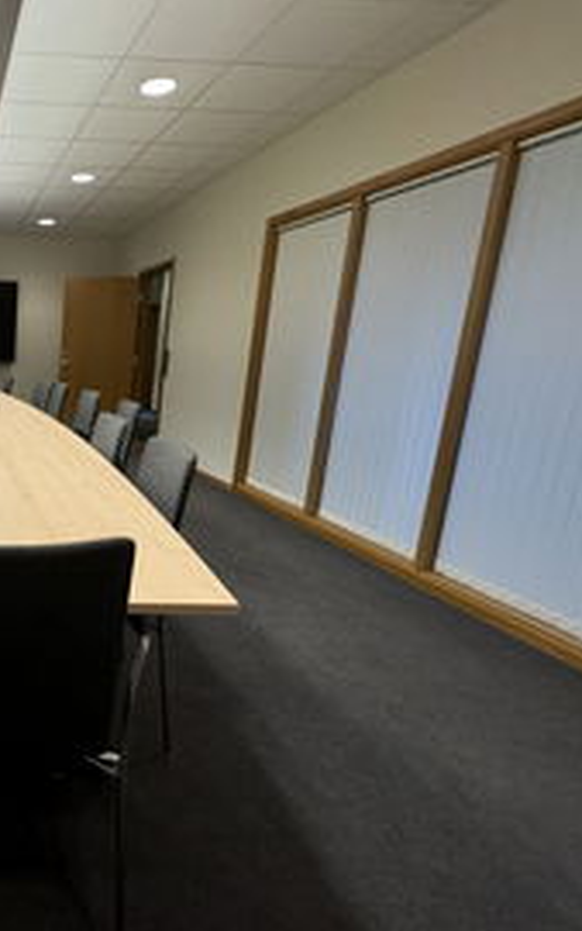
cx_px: -38
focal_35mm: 22
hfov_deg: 44.1
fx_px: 558
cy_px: 459
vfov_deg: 79.6
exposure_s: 1/100
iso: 320
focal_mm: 2.22
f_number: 2.2
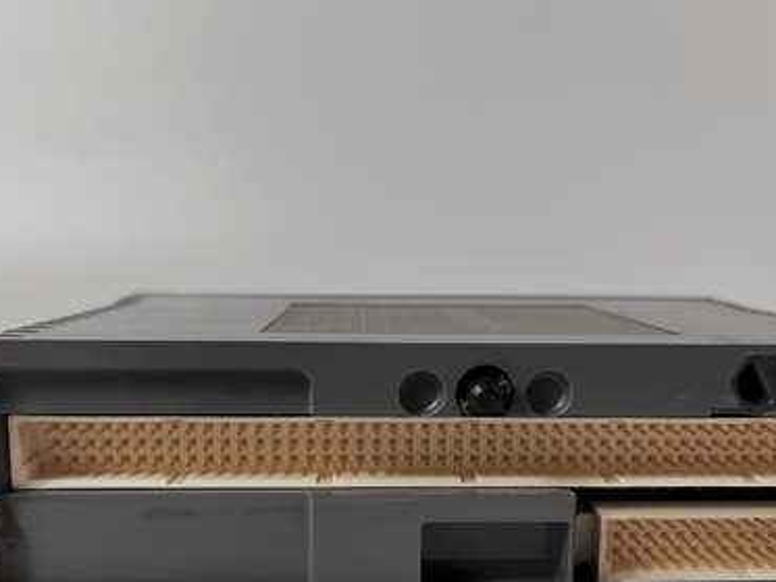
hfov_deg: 50.1
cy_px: 401
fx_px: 830
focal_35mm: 37
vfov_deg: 38.1
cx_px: 410
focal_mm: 5.52
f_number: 1.9
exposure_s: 1/100
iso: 391
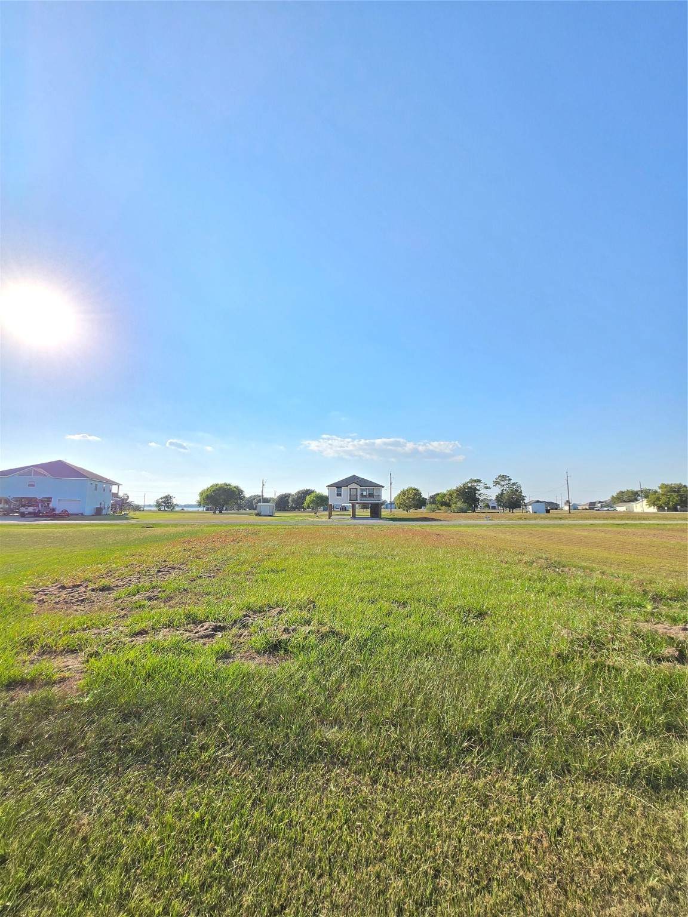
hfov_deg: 89.9
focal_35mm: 13
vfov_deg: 106.2
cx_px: 344
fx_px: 345
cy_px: 458
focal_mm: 1.7
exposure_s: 1/788
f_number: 2.2
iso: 25
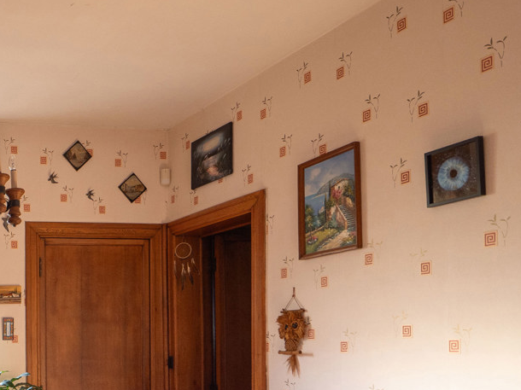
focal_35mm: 42
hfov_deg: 36.2
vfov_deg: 32.6
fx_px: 632
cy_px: 352
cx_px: -84
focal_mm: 8
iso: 200
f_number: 4
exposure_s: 1/60
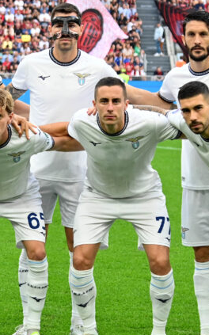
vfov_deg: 13.7
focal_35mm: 153
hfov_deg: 8.5
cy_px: 126
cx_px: -58
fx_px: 1396
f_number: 4
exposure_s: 1/800
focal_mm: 62
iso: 1250
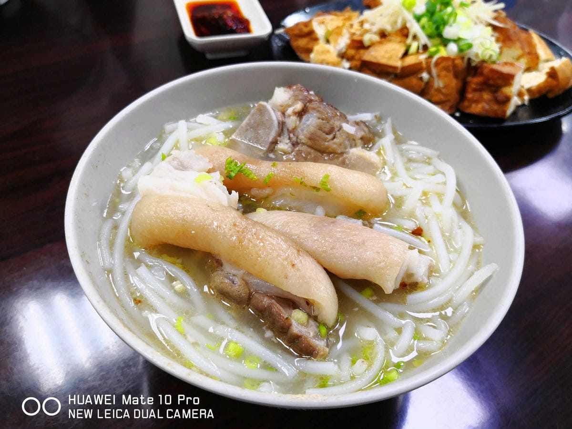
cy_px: 214
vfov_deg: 51.4
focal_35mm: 27
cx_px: 286
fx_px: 446
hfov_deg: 65.3
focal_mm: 3.95
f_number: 1.6
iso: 125
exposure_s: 1/60
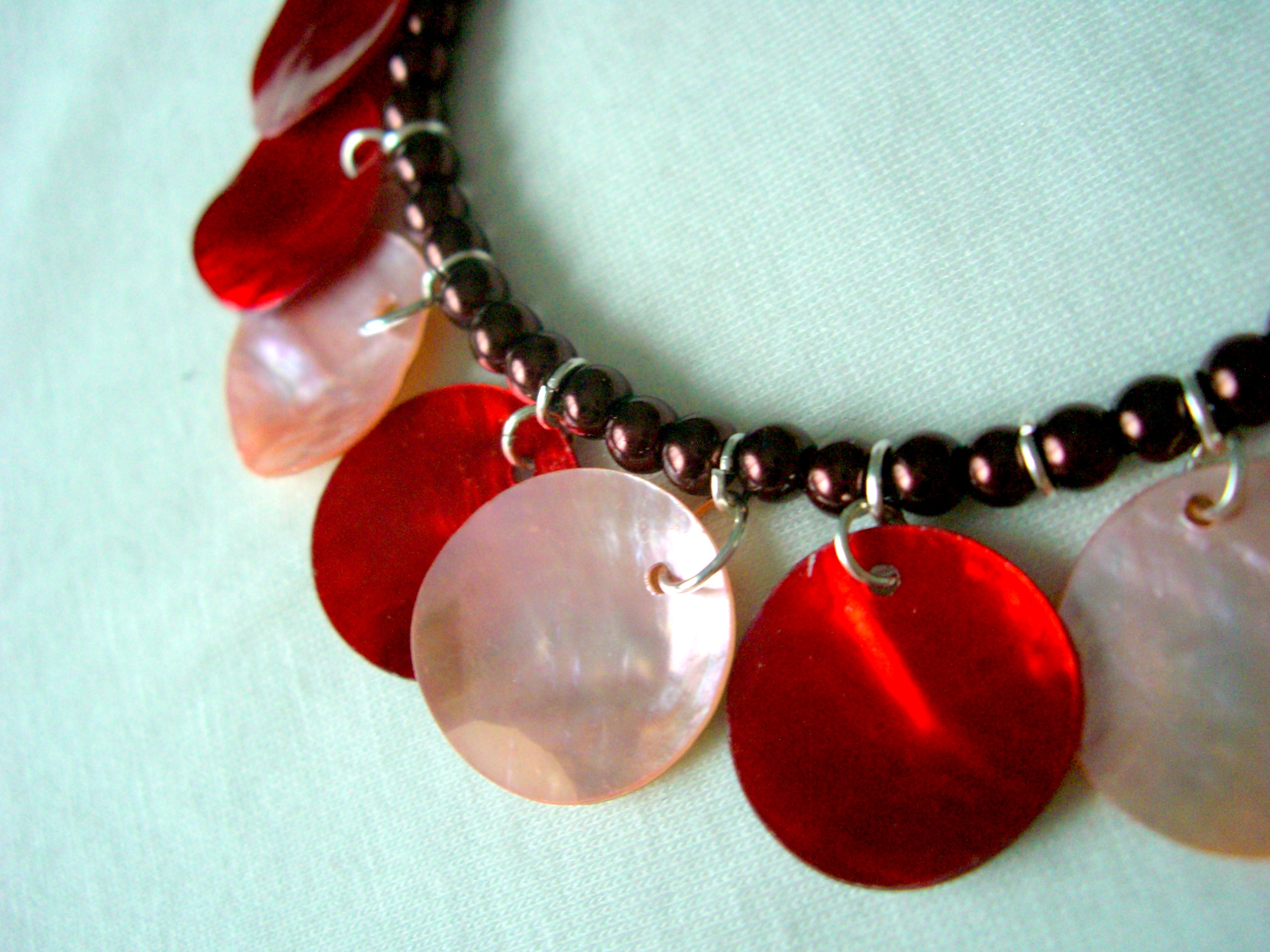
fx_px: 1394
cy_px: 476
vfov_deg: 37.7
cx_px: 635
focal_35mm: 38
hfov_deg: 49.0
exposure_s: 1/100
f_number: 2.8
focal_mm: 7.9
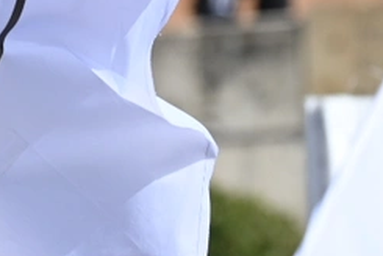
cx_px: -327
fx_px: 8308
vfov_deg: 1.8
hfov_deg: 2.6
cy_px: 3
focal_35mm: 780
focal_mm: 145
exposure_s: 1/1600
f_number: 6.3
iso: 250
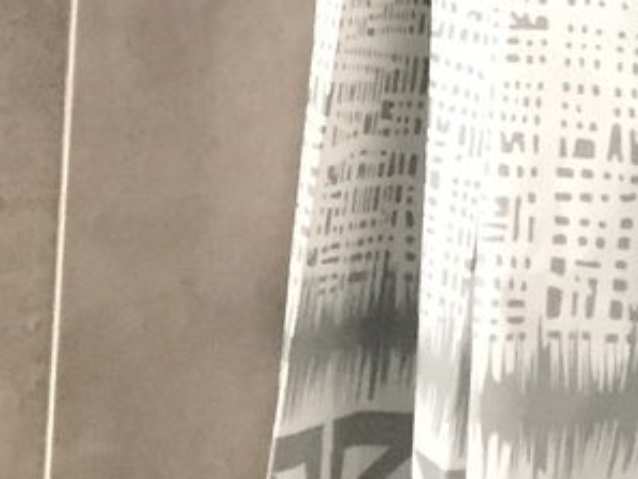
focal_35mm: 156
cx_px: 516
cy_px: -780
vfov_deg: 8.5
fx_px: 2876
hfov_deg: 12.6
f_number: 2.2
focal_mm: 4.15
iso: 320
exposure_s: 1/17
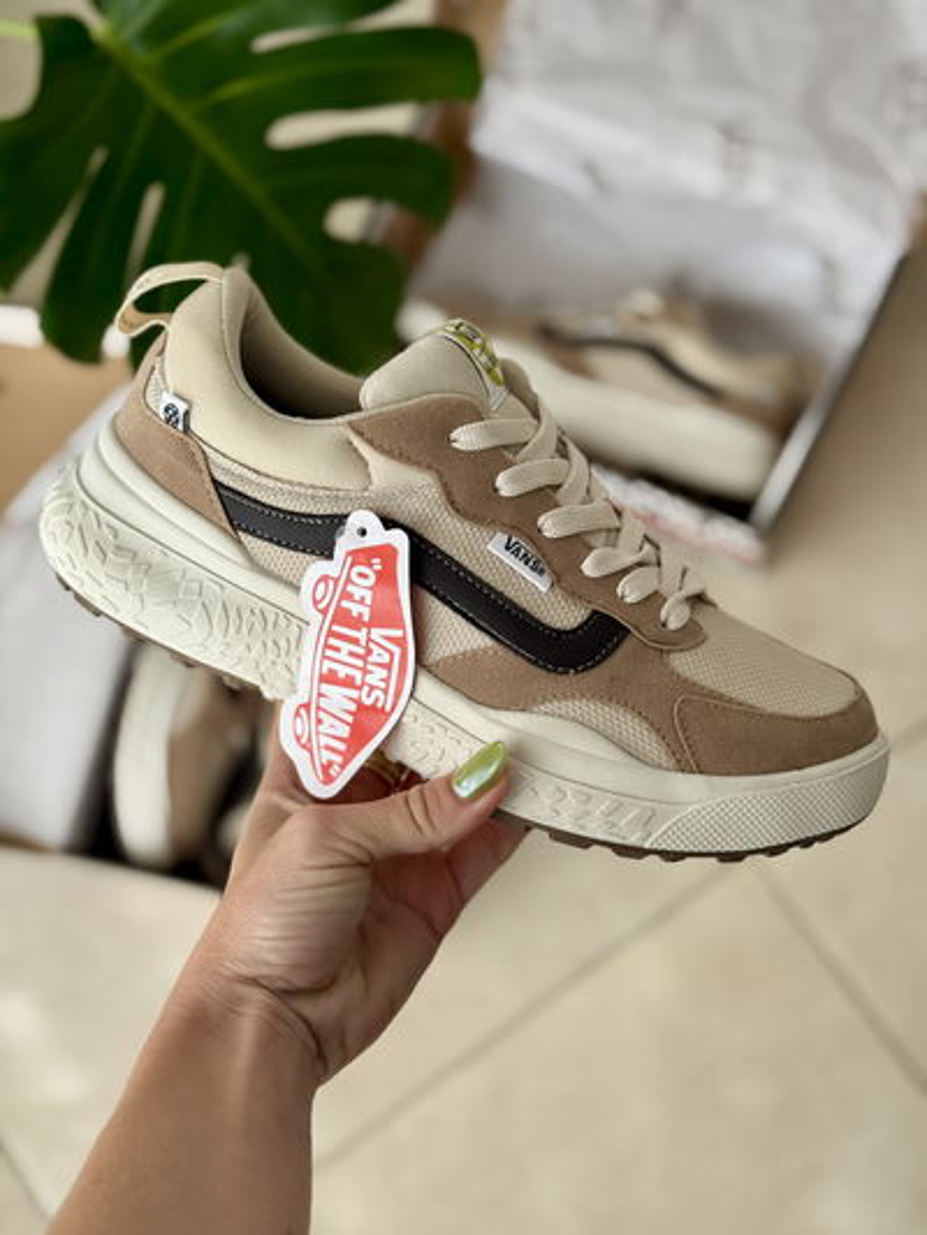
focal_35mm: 48
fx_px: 1713
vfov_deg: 39.6
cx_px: 464
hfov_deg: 30.3
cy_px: 618
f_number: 1.78
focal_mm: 6.76
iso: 64
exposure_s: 1/490
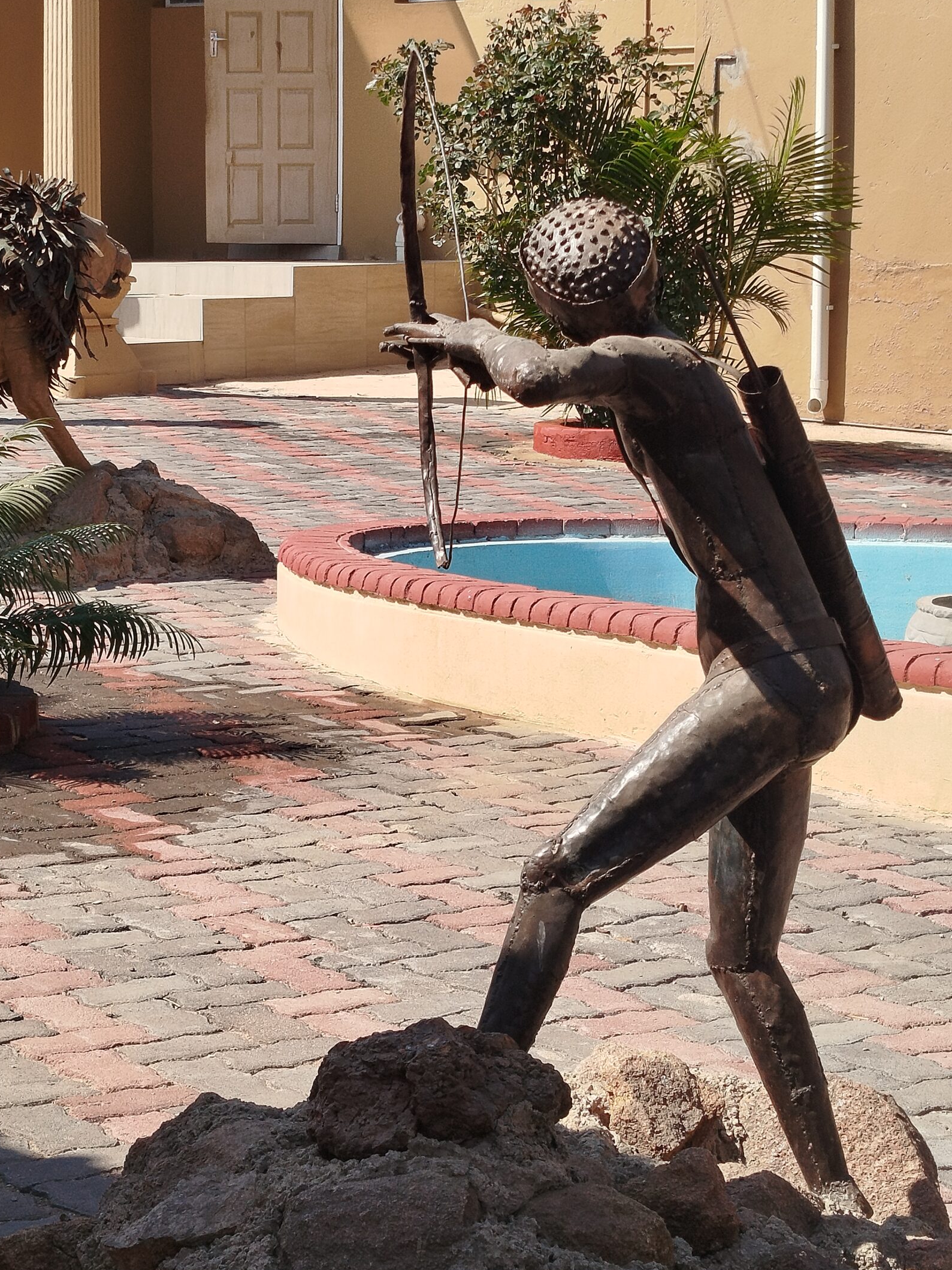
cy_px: 607
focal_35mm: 29
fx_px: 1064
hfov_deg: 47.9
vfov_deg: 61.6
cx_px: 379
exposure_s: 1/675
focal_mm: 5.31
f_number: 1.7
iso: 50
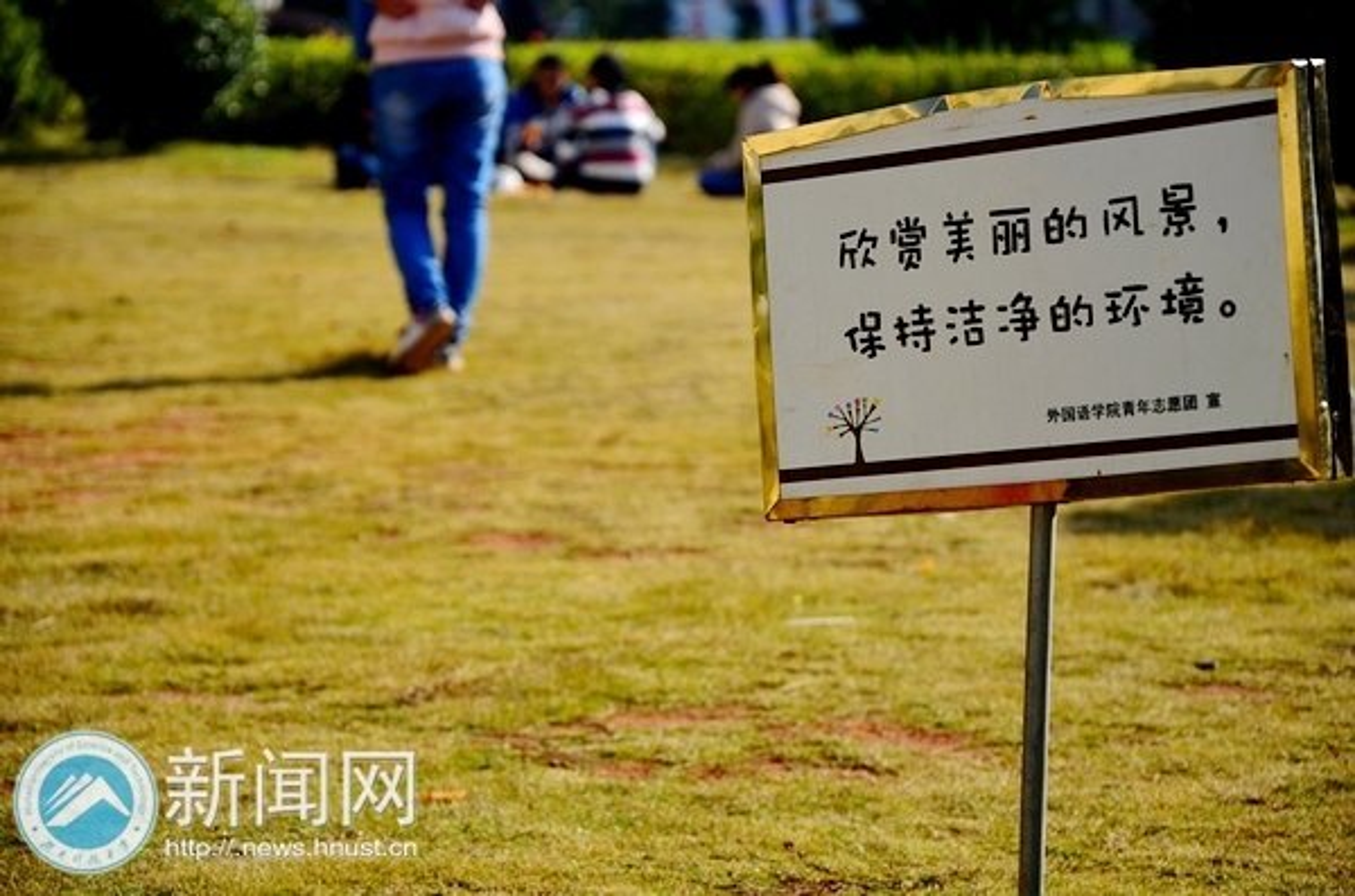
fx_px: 5914
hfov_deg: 13.1
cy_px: 448
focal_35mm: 158
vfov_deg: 8.7
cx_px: 678
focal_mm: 105
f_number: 5.6
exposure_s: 1/500
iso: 100
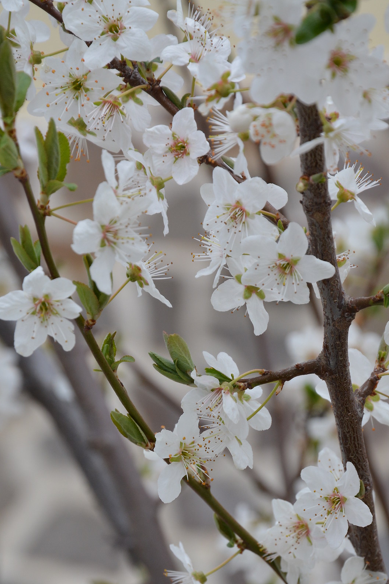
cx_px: 239
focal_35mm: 239
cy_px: 435
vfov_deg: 8.6
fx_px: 3870
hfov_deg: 5.8
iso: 400
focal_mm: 105
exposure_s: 1/800
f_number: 9
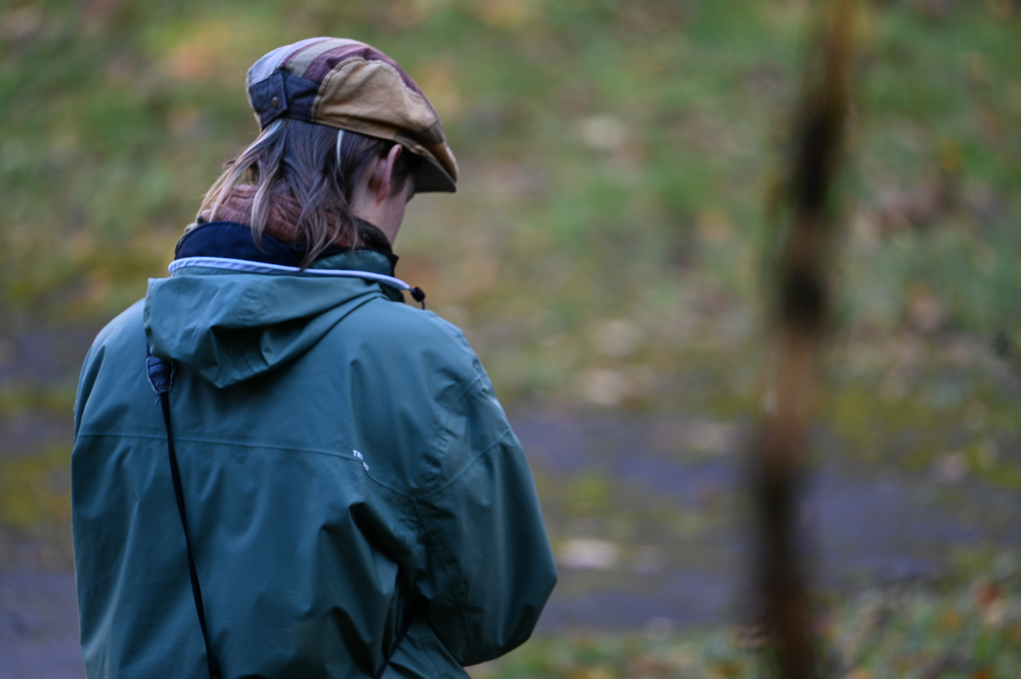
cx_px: 510
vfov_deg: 2.7
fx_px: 14171
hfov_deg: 4.1
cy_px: 340
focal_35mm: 500
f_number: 6.7
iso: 500
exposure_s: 1/100
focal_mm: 500
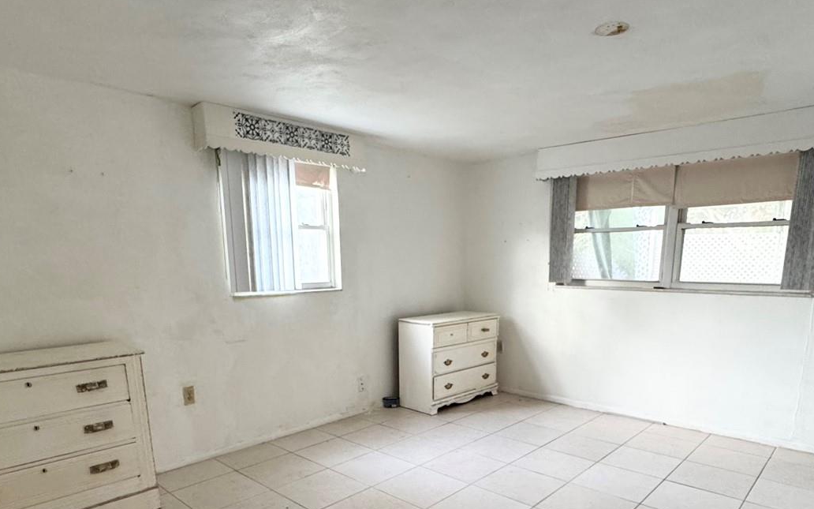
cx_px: 418
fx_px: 510
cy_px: 367
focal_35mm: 23
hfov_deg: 77.1
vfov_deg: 51.3
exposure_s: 1/60
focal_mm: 2.22
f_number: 2.2
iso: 400
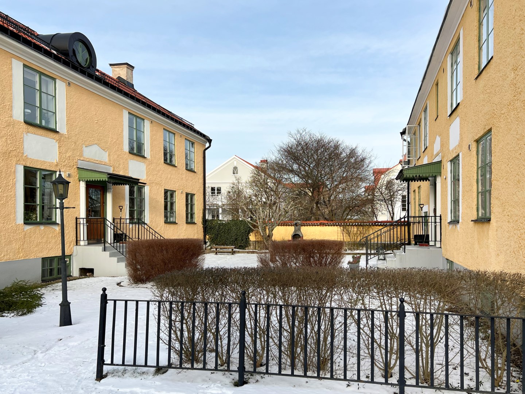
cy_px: 197
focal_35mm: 26
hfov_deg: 67.3
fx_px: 394
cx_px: 262
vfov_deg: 53.1
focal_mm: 5.7
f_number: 1.5
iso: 50
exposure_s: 1/2200
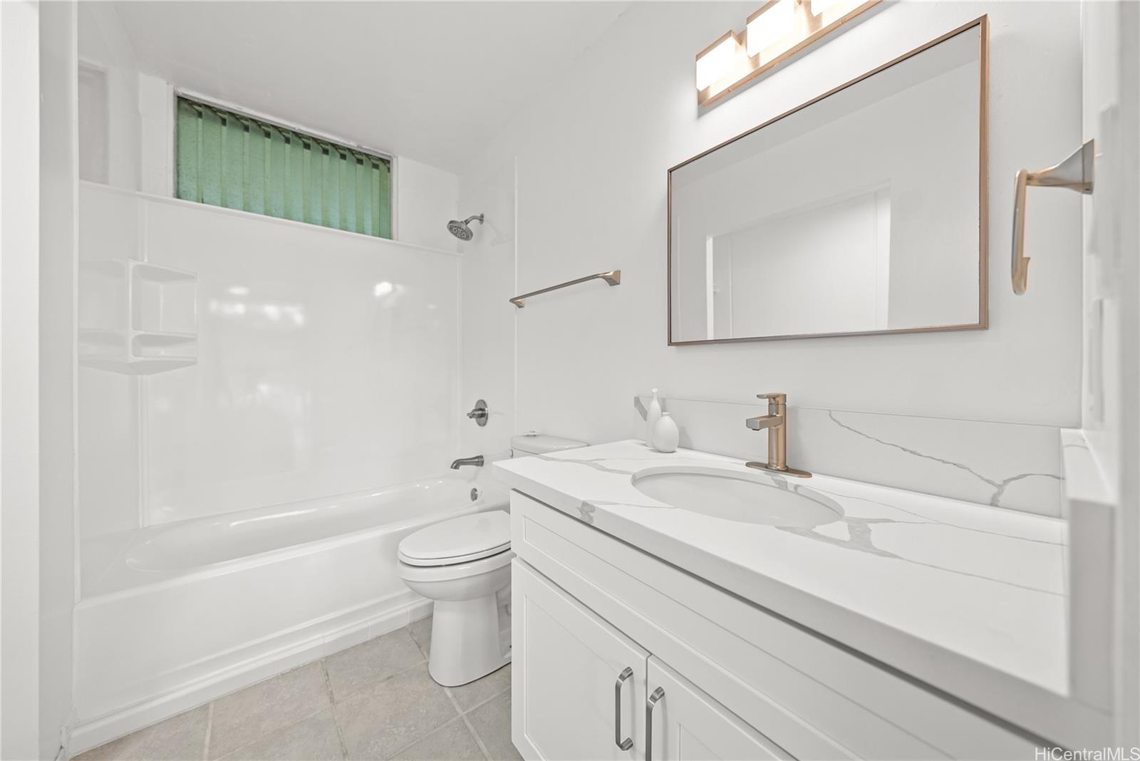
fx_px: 380
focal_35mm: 12
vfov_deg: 90.1
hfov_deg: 112.6
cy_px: 380
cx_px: 570
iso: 100
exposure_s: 1/15
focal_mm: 12
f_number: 2.8
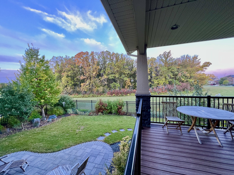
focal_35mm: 13
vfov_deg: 89.9
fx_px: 88
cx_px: 117
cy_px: 88
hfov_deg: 106.2
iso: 250
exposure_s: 1/73
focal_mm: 1.57
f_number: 1.8
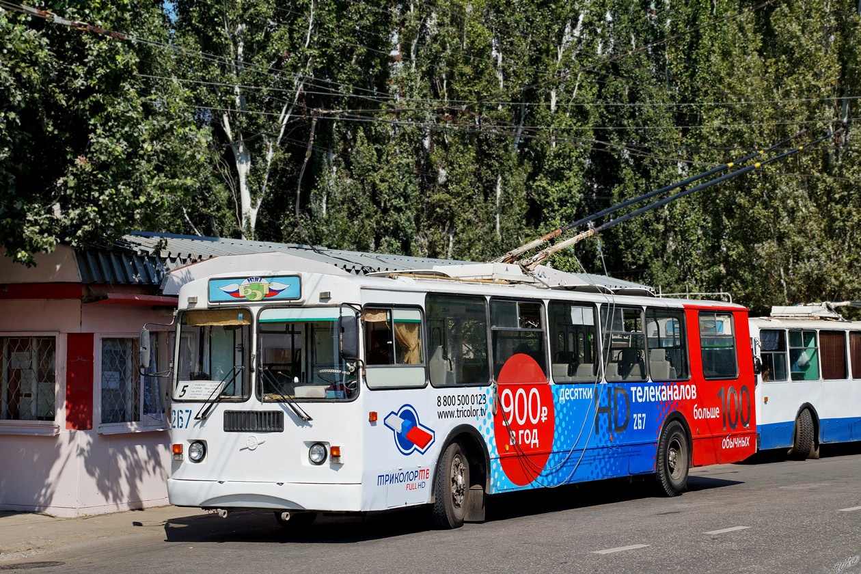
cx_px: 430
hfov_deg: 27.0
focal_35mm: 75
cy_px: 287
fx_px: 1794
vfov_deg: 18.2
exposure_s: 1/1000
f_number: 8
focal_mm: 50
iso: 200
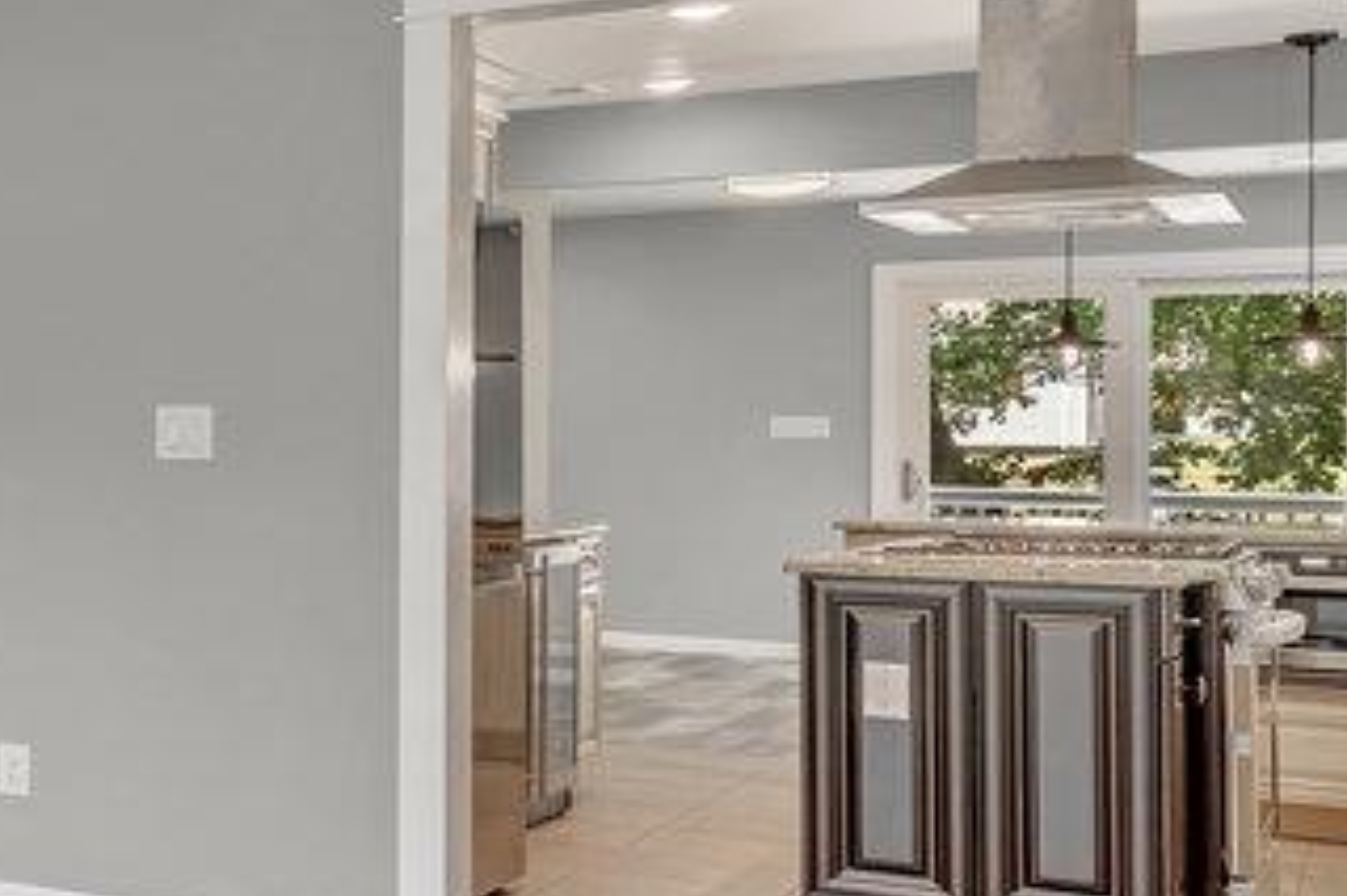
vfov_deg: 24.2
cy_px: 414
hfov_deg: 24.4
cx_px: -838
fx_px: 2094
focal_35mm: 56
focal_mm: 14
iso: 160
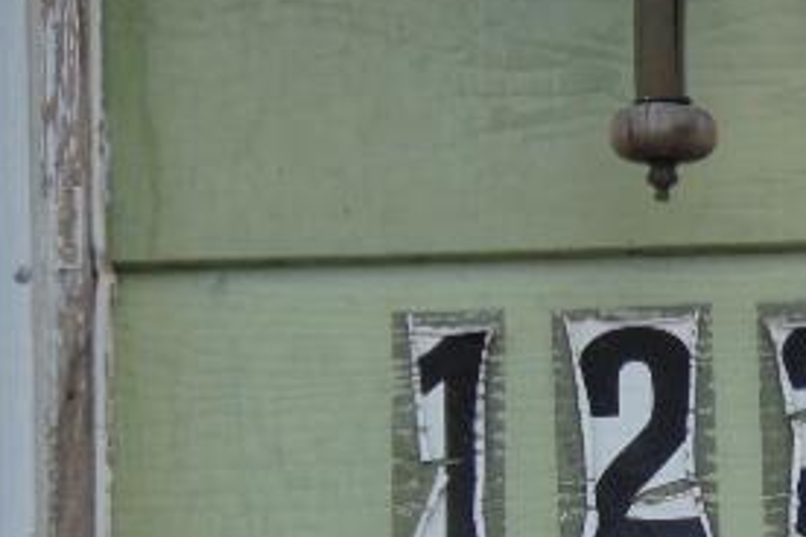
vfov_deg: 3.5
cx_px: 526
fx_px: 8865
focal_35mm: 396
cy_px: 517
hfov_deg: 5.2
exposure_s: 1/125
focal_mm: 29.5
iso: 80
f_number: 4
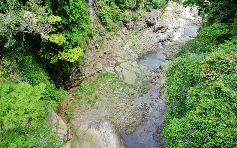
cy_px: 74
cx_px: 118
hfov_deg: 62.9
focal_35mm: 30
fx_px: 194
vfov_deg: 41.8
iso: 110
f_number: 3.5
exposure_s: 1/250
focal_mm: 11
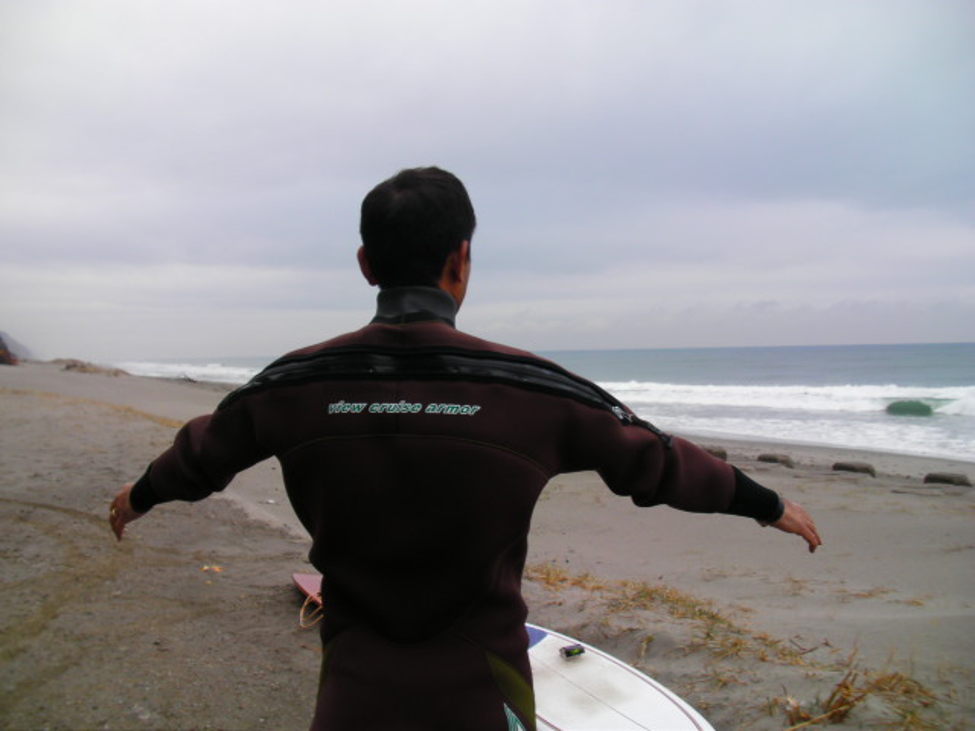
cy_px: 366
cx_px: 488
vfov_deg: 37.7
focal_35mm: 38
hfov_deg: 49.0
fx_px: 1070
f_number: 3.5
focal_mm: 6.3
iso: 50
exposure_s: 1/78.1
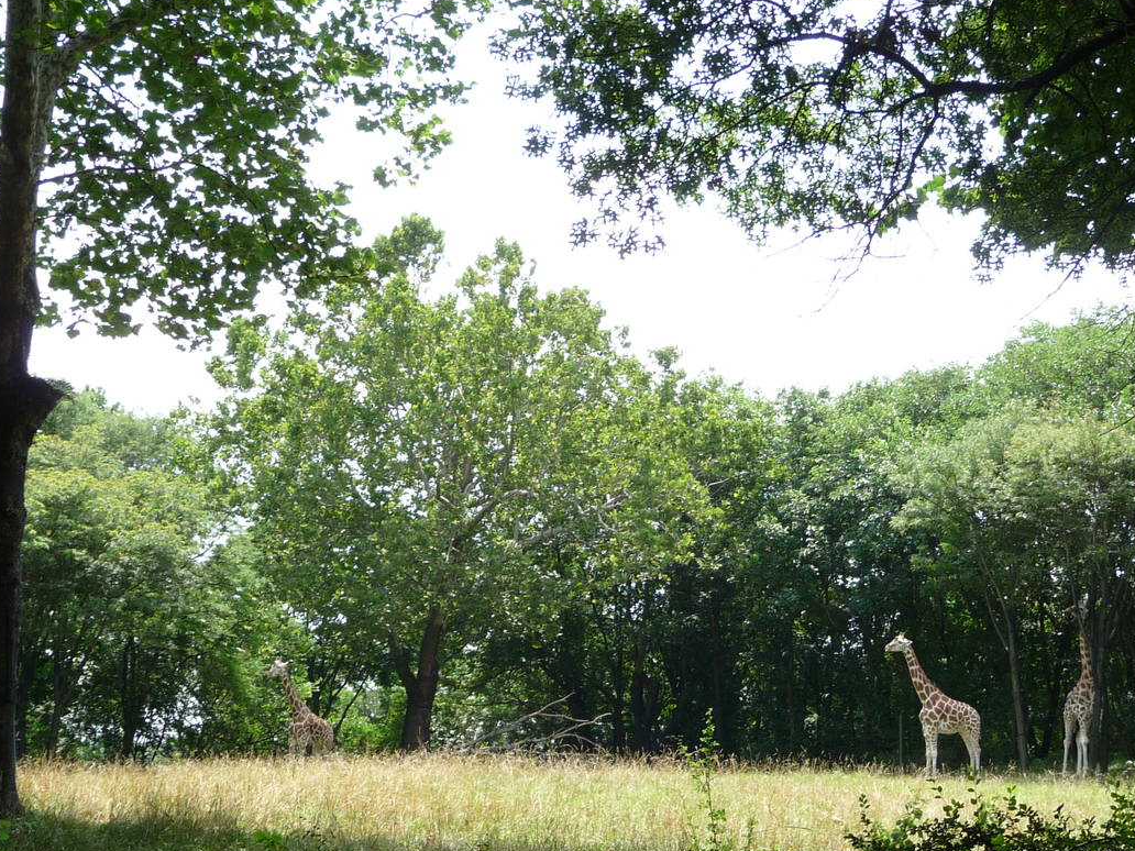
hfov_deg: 31.2
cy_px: 485
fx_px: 2033
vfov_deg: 23.6
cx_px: 635
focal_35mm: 62
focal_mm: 6.7
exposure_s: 1/200
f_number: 3.9
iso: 100
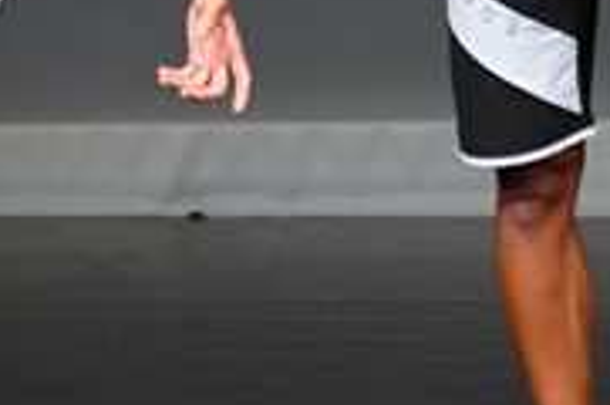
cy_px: 61
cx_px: 275
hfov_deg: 1.4
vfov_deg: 0.9
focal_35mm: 1481
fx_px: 25050
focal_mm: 230
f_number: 5.6
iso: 4000
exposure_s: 1/400
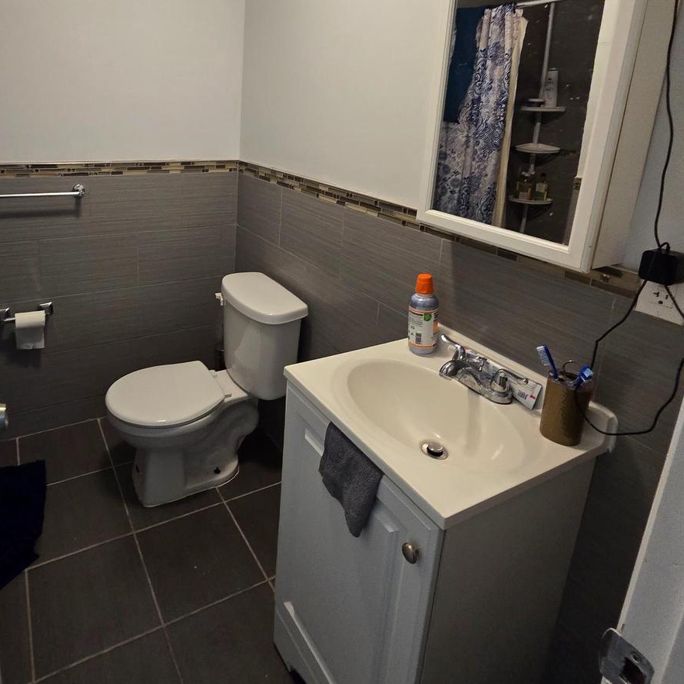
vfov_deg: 72.8
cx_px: 245
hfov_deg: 73.2
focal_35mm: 20
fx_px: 447
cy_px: 235
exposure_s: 1/60
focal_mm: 2.2
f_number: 2.2
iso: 250
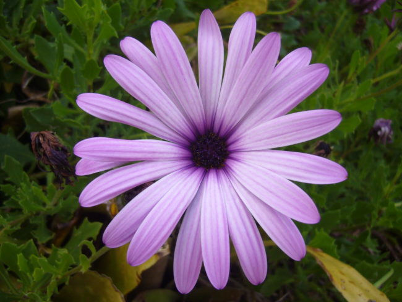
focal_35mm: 35
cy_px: 151
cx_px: 201
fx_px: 407
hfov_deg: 52.6
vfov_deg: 40.7
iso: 80
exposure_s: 1/200
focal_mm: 5.8
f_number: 2.8
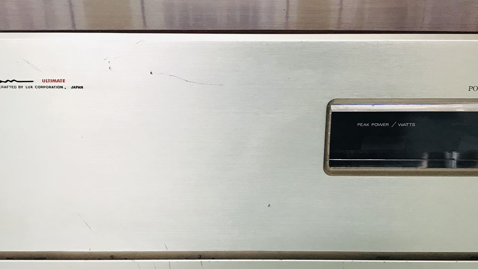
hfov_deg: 41.3
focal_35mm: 50
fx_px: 634
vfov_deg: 23.9
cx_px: 248
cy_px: 167
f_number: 1.8
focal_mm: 3.99
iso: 32
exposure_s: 1/25
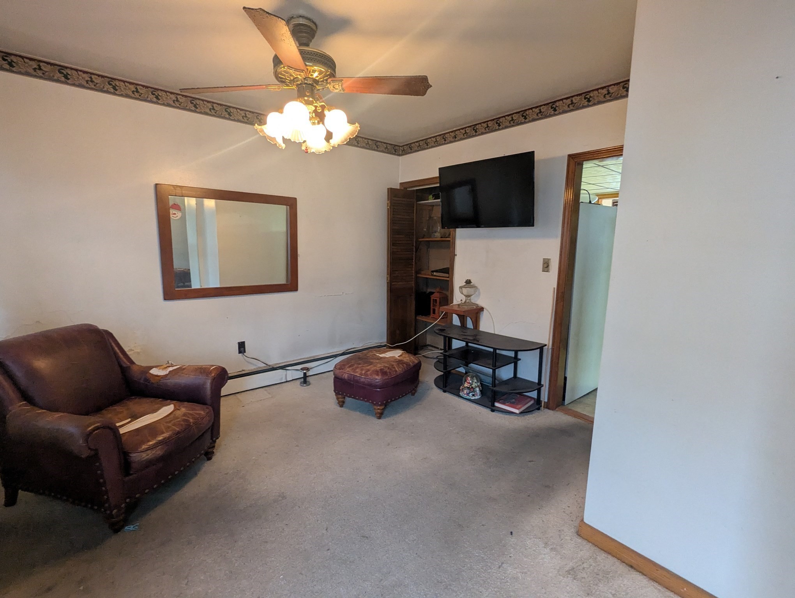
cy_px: 299
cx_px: 398
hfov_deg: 94.4
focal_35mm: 16
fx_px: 368
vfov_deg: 78.2
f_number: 2.2
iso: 323
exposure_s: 1/30
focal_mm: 2.35
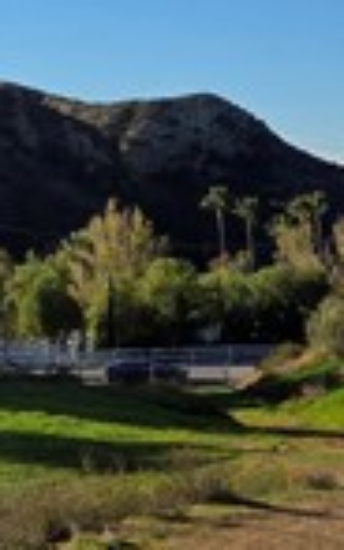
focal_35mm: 106
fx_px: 1588
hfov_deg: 11.8
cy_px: 52
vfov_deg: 19.3
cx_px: -191
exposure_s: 1/4663
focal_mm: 5.4
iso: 80
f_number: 1.8
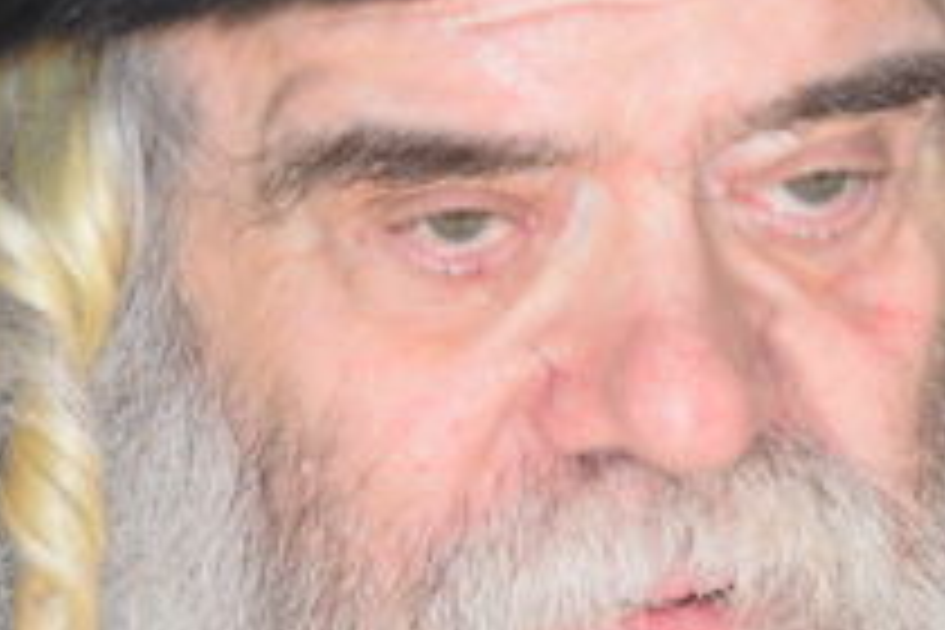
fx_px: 35067
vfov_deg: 1.0
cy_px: 288
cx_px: 284
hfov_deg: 1.5
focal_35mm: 1336
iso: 2000
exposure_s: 1/100
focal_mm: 200
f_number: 5.6
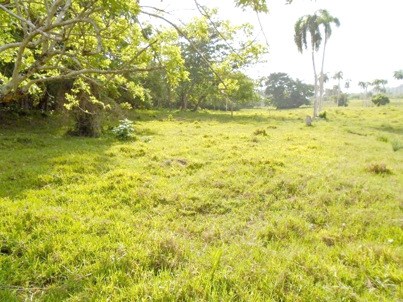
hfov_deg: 67.3
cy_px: 151
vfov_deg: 53.0
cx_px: 202
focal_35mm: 26
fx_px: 303
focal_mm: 4.6
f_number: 3.2
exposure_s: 1/800
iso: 100
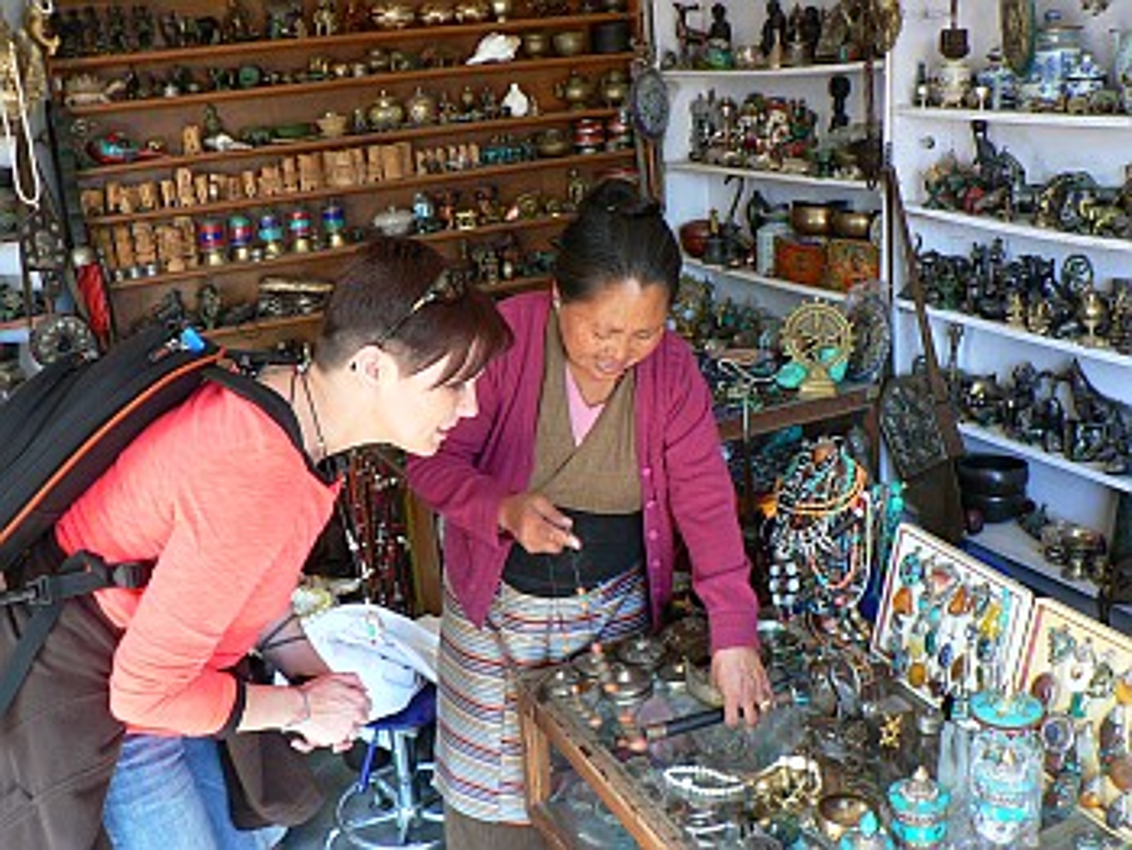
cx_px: 566
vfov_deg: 39.7
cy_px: 425
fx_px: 1178
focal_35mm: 36
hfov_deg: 51.3
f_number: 2.8
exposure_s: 1/30
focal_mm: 6
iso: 150
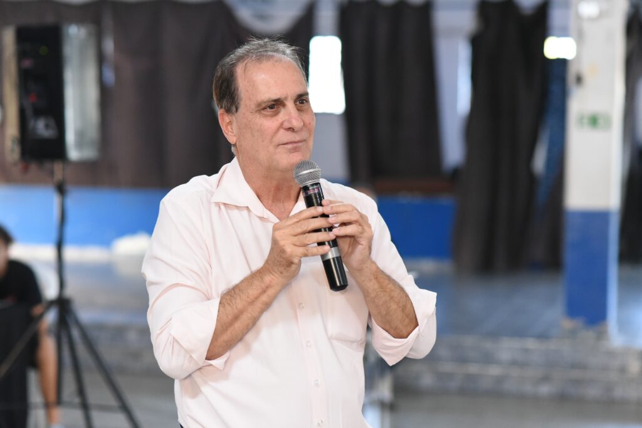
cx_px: 321
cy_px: 214
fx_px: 1516
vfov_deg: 16.1
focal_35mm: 85
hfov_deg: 23.9
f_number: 2.8
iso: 5000
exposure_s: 1/160
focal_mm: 85
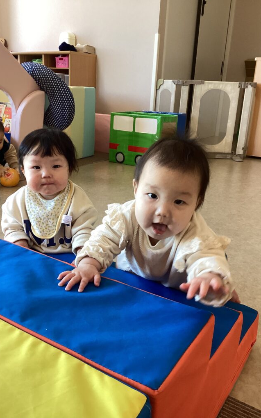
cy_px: 209
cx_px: 113
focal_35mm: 33
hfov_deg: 38.2
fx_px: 376
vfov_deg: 58.2
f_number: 2.4
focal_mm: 3.3
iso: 100
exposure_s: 1/60
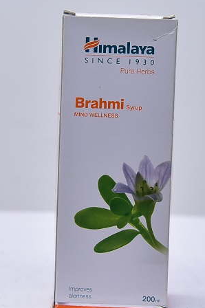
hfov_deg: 22.2
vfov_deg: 32.9
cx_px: 119
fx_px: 522
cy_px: 166
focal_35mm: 61
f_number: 4
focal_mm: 52
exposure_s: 1/160
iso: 1250
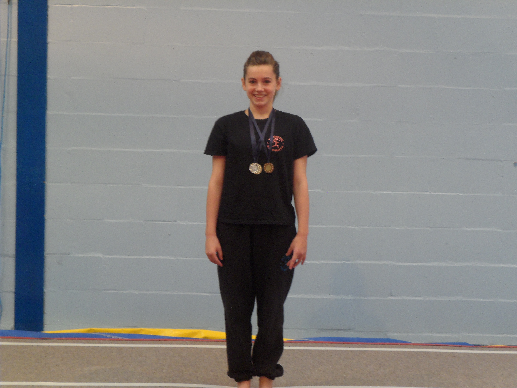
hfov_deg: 30.7
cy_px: 194
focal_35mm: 63
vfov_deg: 23.3
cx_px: 258
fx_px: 941
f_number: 5.6
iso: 200
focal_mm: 11.2
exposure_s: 1/20
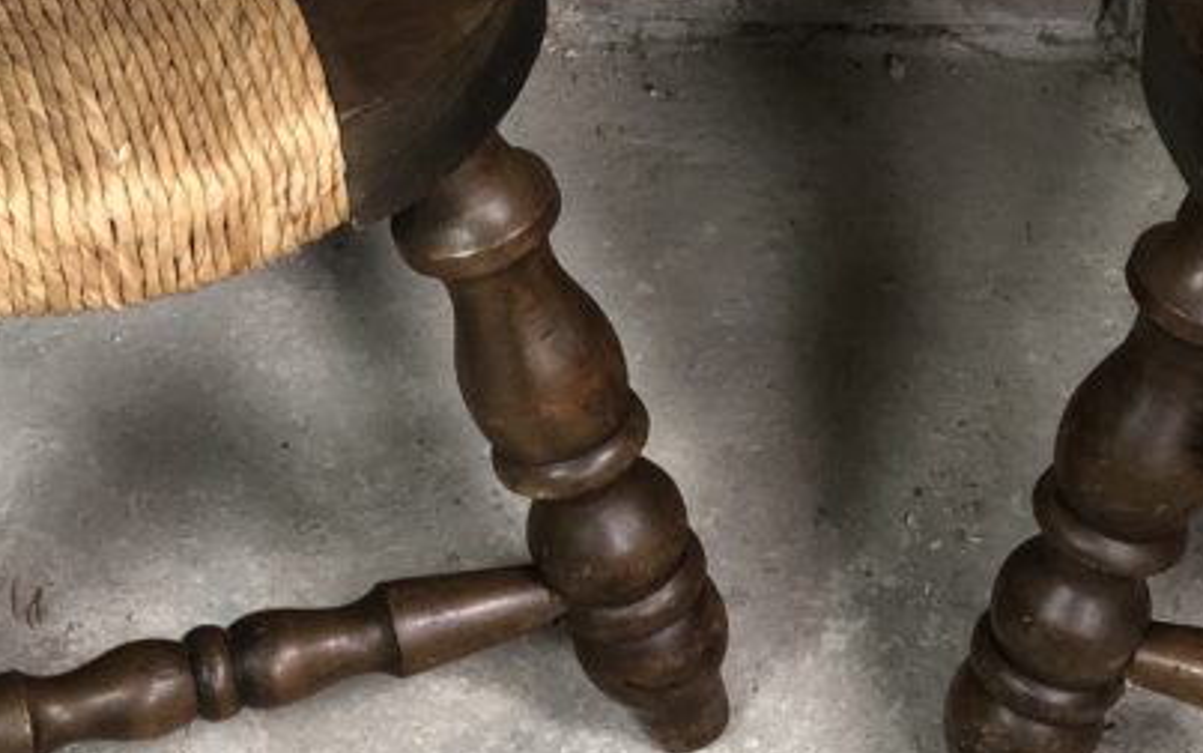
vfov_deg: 9.4
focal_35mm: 140
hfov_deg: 14.9
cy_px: 388
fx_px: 4591
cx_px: 794
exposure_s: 1/33
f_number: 2.4
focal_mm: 6
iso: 125
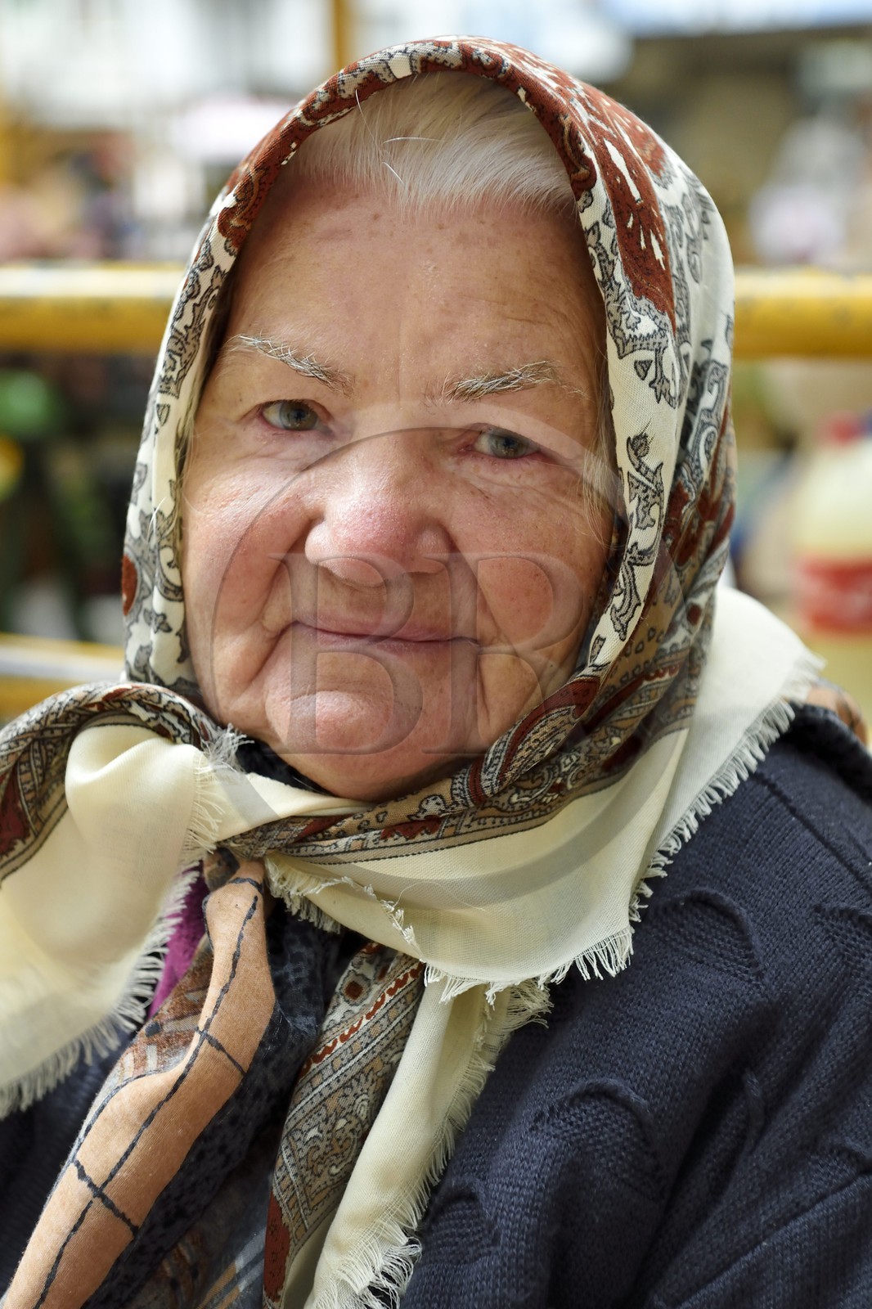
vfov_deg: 28.8
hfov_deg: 19.4
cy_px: 654
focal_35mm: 70
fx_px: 2544
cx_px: 436
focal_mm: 70
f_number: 5
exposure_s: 1/125
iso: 1600
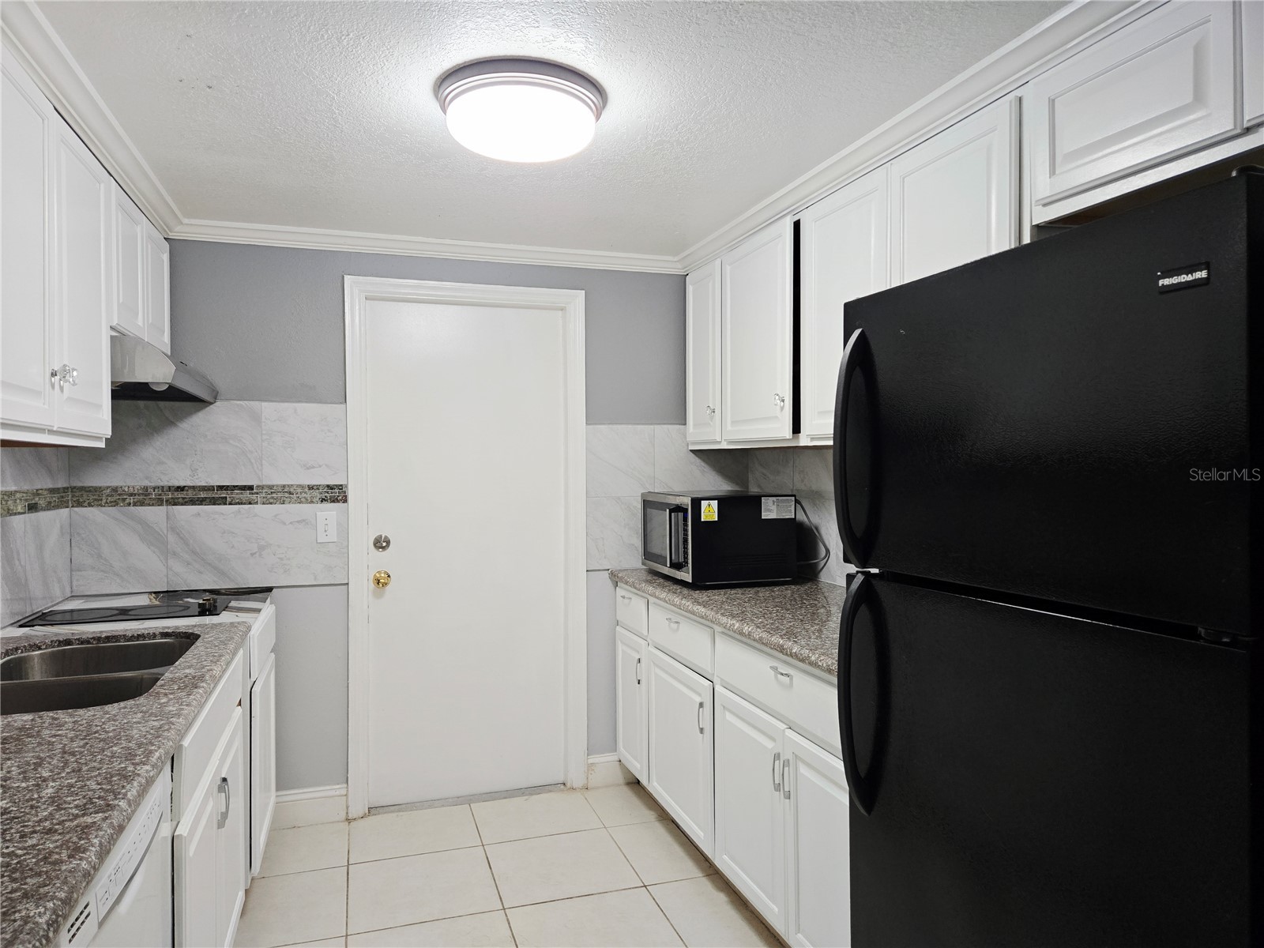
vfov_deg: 58.9
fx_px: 840
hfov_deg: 73.9
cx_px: 632
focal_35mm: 23
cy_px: 474
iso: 100
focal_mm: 5.4
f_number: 1.8
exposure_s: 1/120
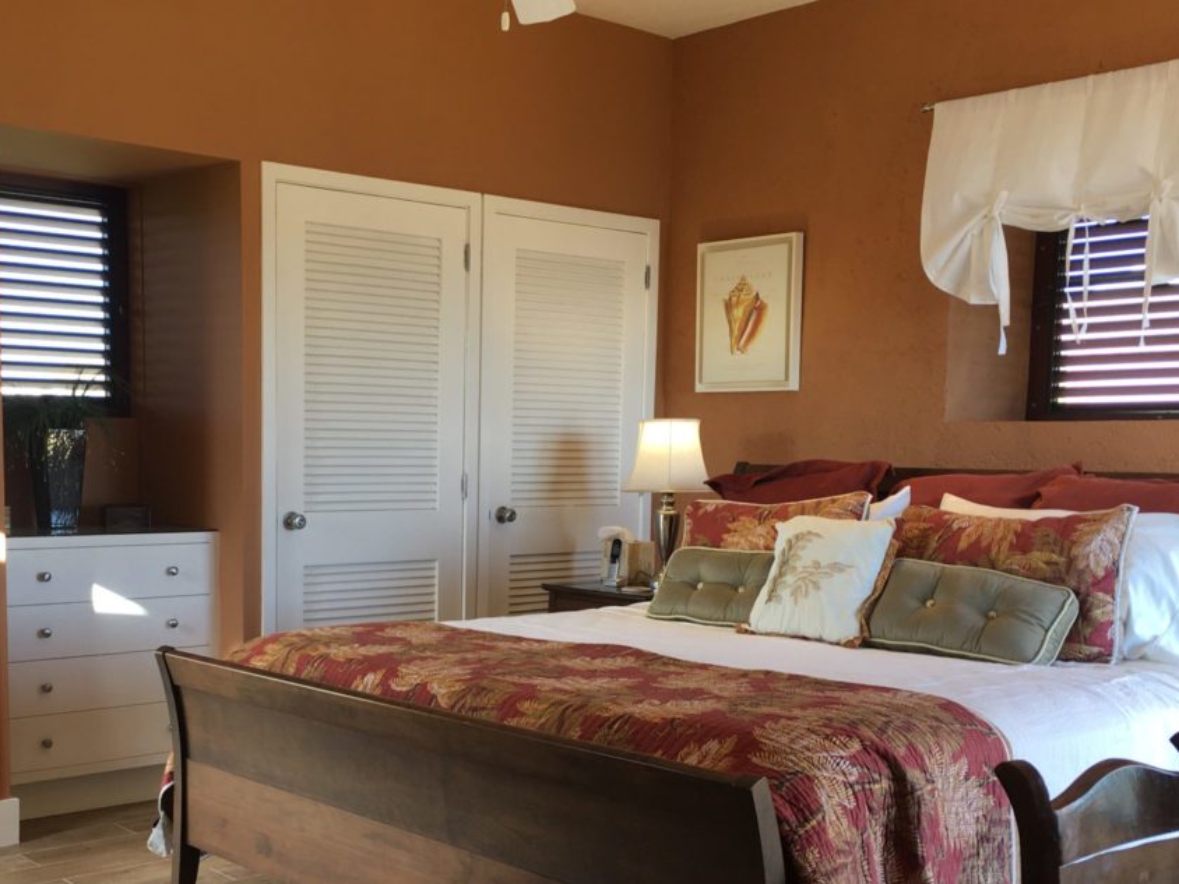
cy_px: 605
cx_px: 482
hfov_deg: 42.8
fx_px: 1499
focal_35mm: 44
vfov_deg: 32.5
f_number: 2.2
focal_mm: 4.15
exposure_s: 1/50
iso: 25
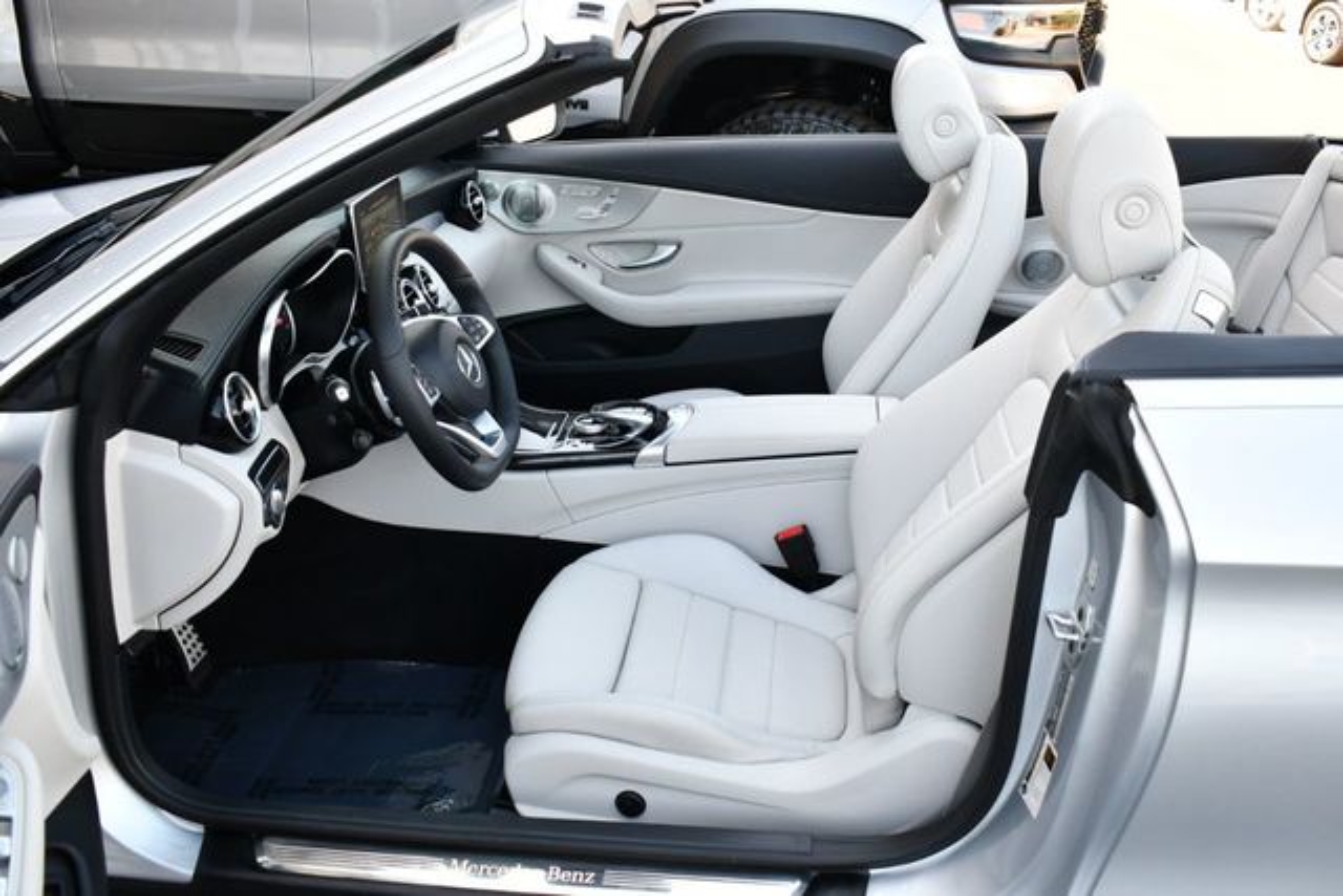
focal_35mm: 36
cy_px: 448
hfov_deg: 53.1
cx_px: 672
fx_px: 1343
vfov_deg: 36.9
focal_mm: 18
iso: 400
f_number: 4
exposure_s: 1/250
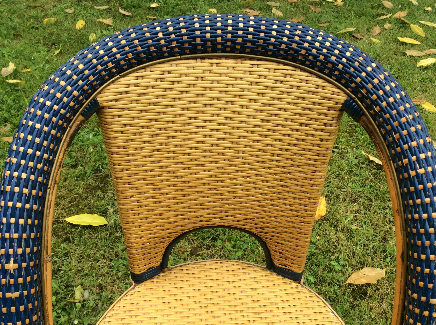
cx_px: 218
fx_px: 402
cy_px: 162
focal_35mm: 32
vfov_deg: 44.1
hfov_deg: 56.9
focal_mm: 3.3
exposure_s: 1/274
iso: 32
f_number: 2.4
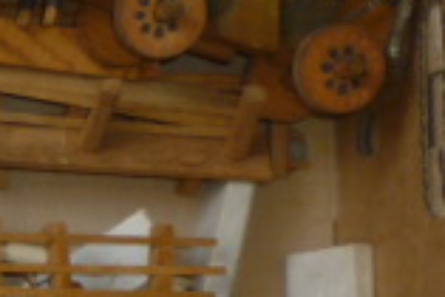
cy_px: 390
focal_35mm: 157
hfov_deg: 11.8
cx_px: -434
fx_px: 1942
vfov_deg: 8.6
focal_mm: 5.2
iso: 100
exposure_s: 1/30
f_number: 3.3
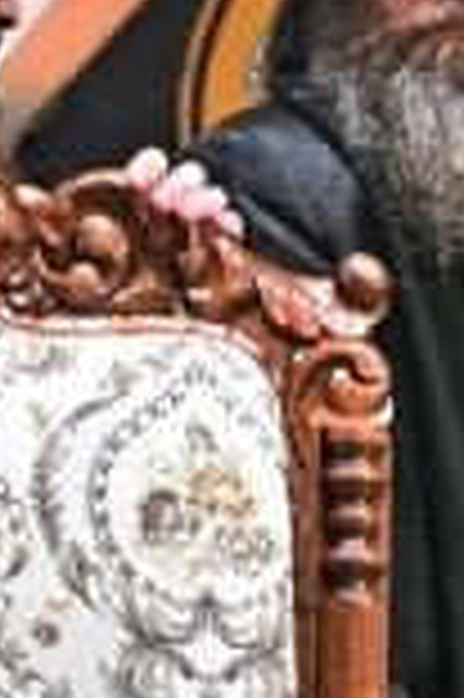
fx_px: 21100
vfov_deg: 1.9
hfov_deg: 1.3
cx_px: 1770
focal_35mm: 1089
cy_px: -662
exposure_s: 1/250
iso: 320
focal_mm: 110
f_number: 2.8
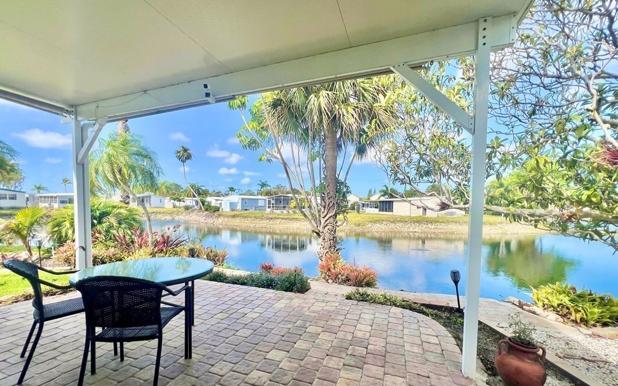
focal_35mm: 14
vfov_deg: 78.2
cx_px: 308
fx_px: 236
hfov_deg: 105.3
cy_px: 219
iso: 32
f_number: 1.8
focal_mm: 1.57
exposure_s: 1/1277
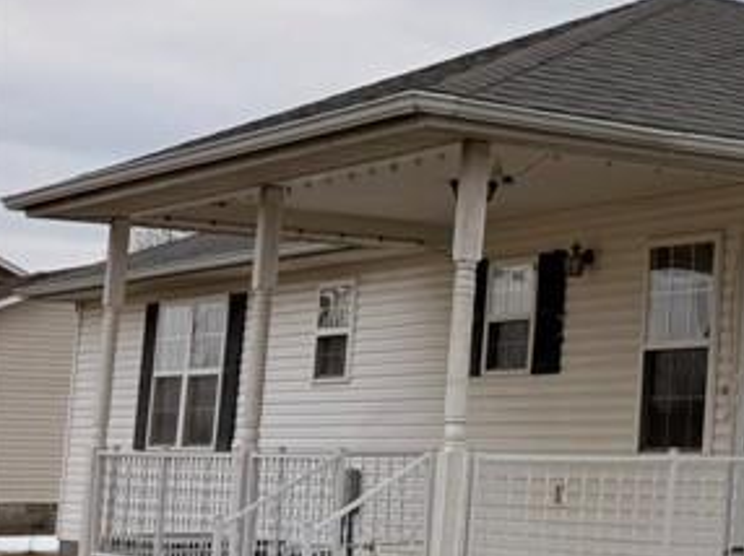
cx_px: 1319
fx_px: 1847
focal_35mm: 86
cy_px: 187
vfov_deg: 17.1
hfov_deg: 18.2
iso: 80
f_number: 1.78
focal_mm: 6.76
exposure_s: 1/3145
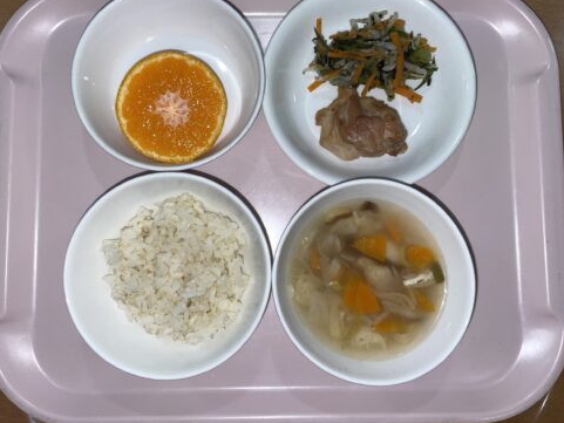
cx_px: 276
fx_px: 440
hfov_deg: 65.3
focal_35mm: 27
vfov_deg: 51.4
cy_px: 206
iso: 32
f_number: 1.6
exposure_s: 1/360
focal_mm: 4.2
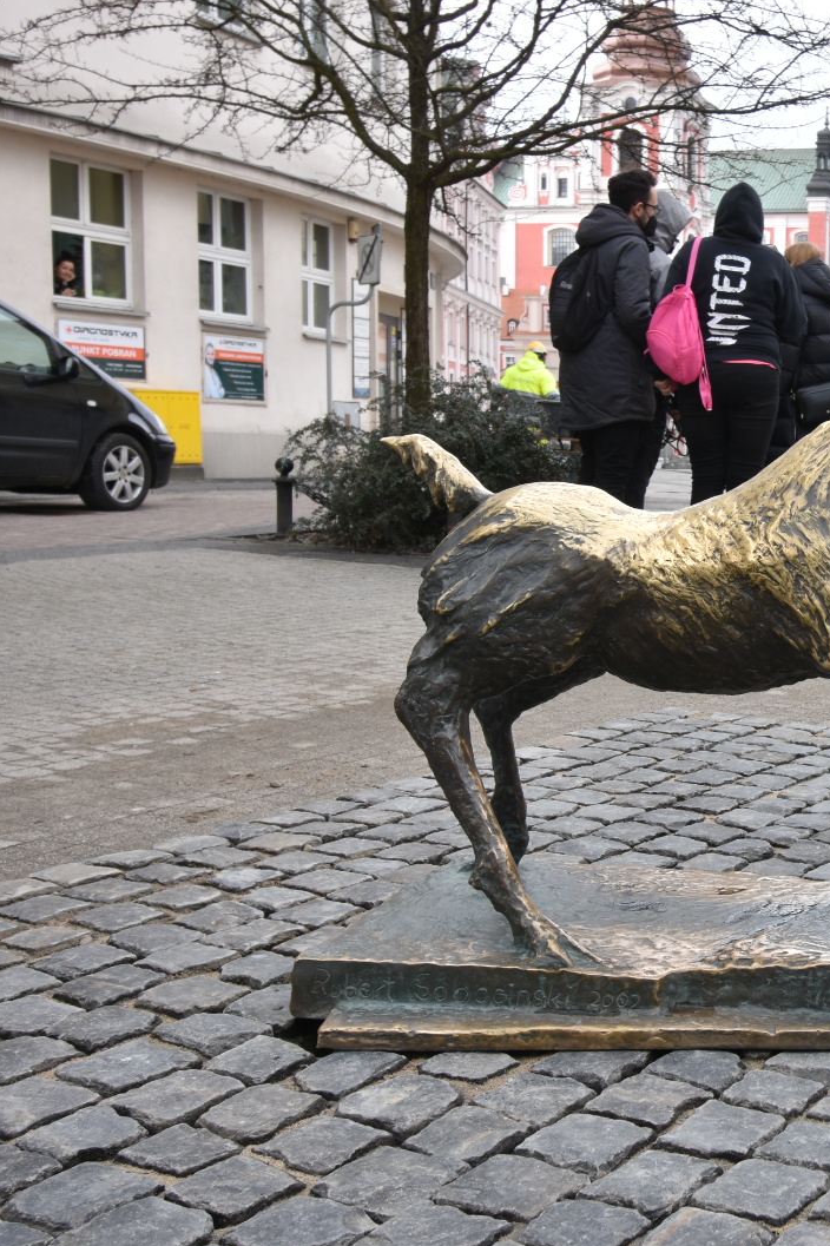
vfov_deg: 42.8
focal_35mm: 46
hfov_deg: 26.7
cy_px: 614
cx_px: 933
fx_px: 1592
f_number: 7.1
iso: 100
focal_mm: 20
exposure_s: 1/100
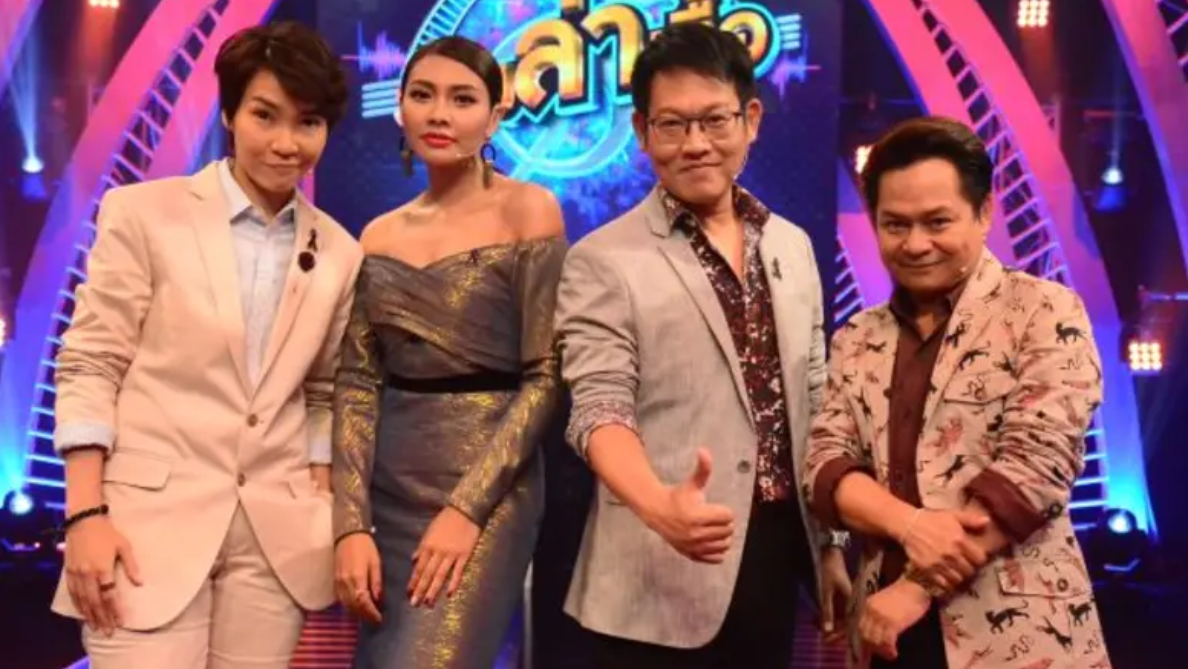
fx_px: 1985
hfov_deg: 33.3
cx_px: 592
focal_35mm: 63
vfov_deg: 19.1
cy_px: 325
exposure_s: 1/400
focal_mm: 40
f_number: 4.5
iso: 6400
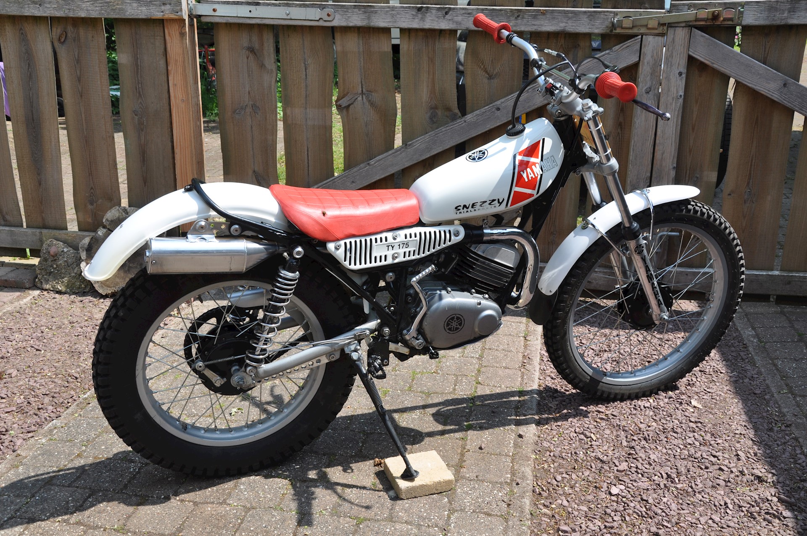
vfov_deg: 35.4
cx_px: 404
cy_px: 268
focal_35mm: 38
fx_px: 840
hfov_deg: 51.3
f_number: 9
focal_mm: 25
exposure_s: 1/320
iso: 200
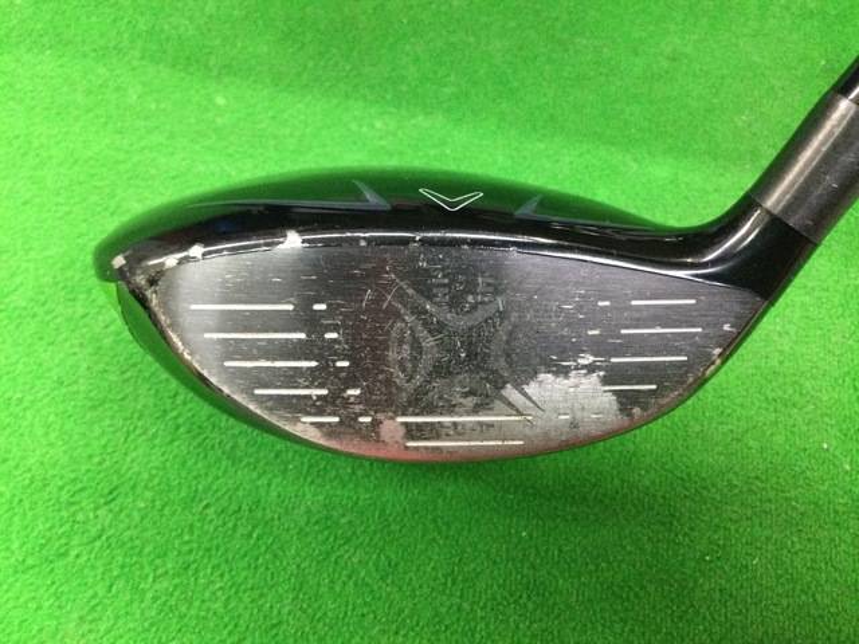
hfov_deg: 58.4
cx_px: 430
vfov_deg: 45.4
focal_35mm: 31
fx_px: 769
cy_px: 322
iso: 250
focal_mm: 3.3
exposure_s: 1/24
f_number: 2.4
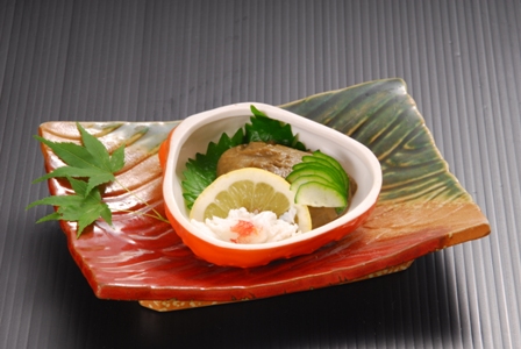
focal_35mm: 180
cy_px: 174
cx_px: 260
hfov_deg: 11.4
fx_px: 2608
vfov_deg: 7.7
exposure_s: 1/250
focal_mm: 120
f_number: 14
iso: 200
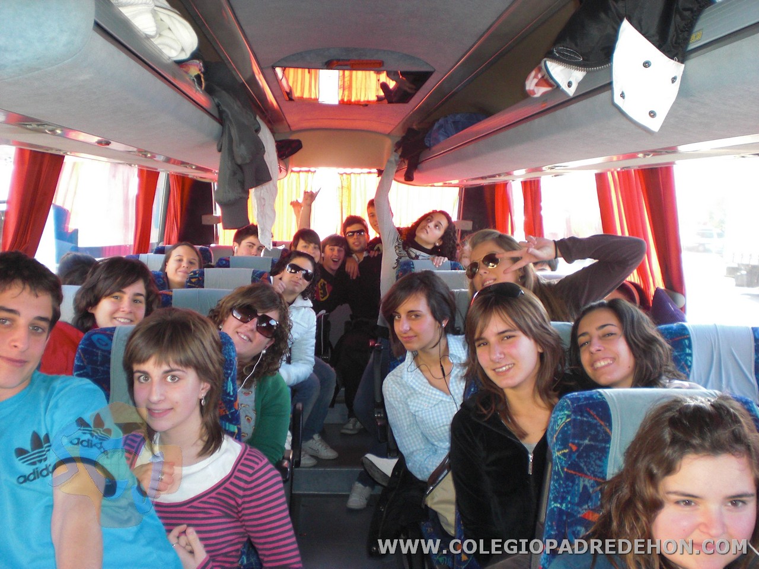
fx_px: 833
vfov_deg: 37.7
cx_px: 380
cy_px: 284
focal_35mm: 38
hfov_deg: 49.0
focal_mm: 6.3
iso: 200
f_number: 3.1
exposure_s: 1/60
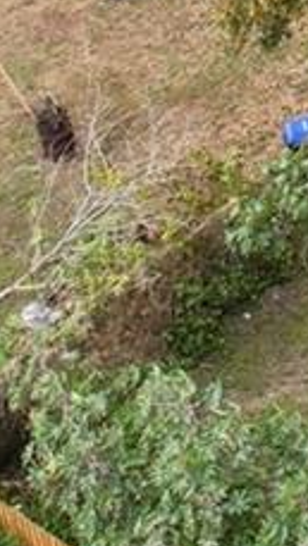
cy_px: -551
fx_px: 2335
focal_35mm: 161
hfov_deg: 6.3
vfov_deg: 11.9
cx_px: 1179
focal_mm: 8.4
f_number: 2.8
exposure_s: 1/1250
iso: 150
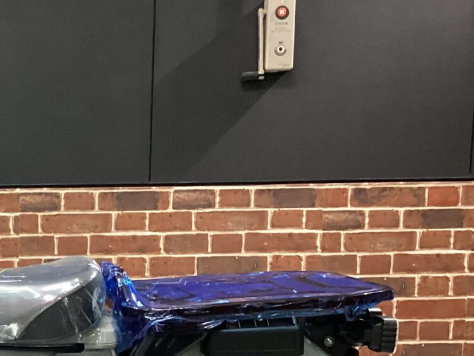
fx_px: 1082
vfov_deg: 18.3
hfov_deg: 22.9
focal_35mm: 79
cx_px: -75
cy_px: 340
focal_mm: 3.3
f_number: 2.4
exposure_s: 1/50
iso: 320
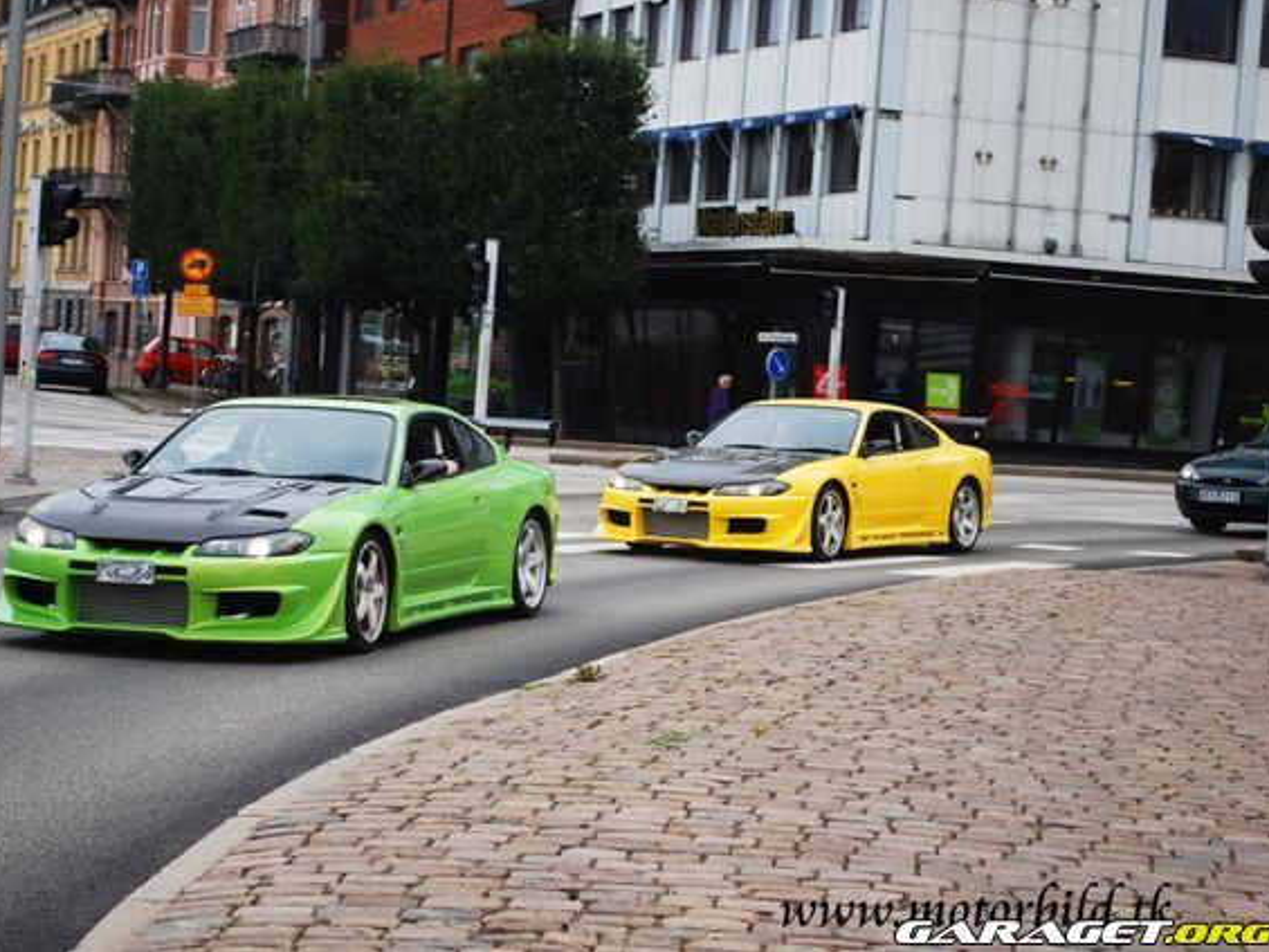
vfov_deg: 17.4
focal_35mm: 85
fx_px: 3117
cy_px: 474
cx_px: 562
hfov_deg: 23.0
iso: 160
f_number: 5.6
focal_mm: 52
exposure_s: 1/125
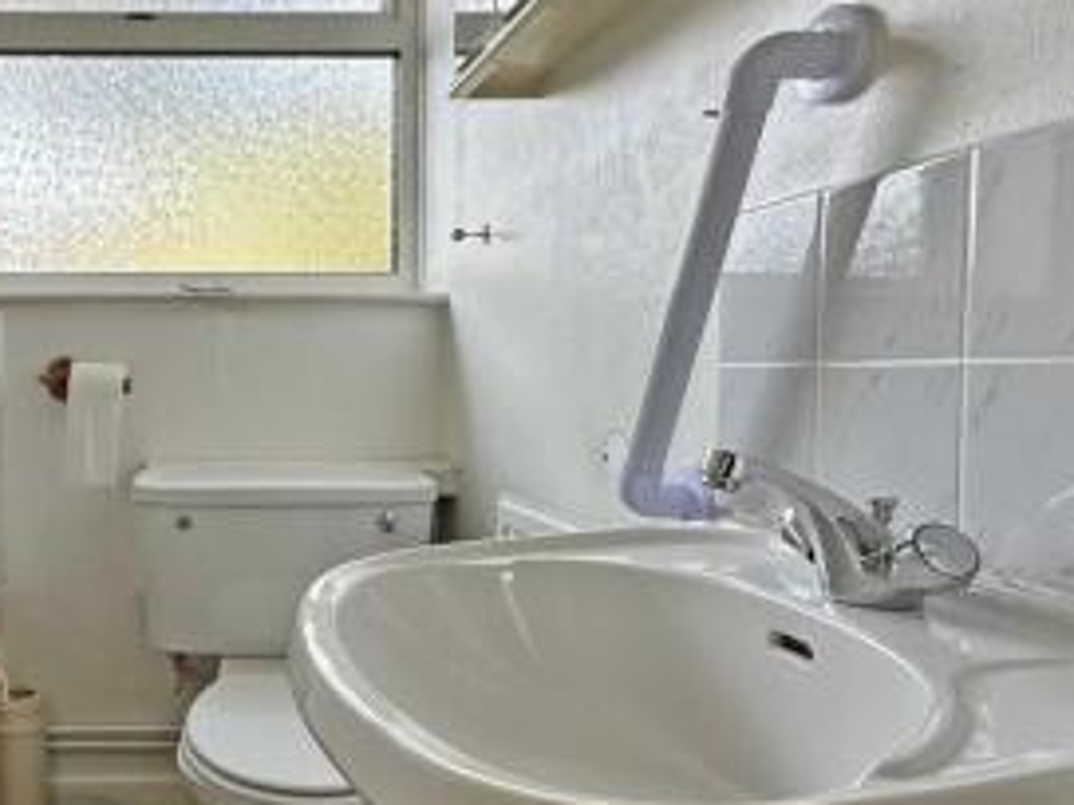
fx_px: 931
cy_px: 511
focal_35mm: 30
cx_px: 211
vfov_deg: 46.3
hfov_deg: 55.6
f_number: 2.2
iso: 40
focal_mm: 2.22
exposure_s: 1/99
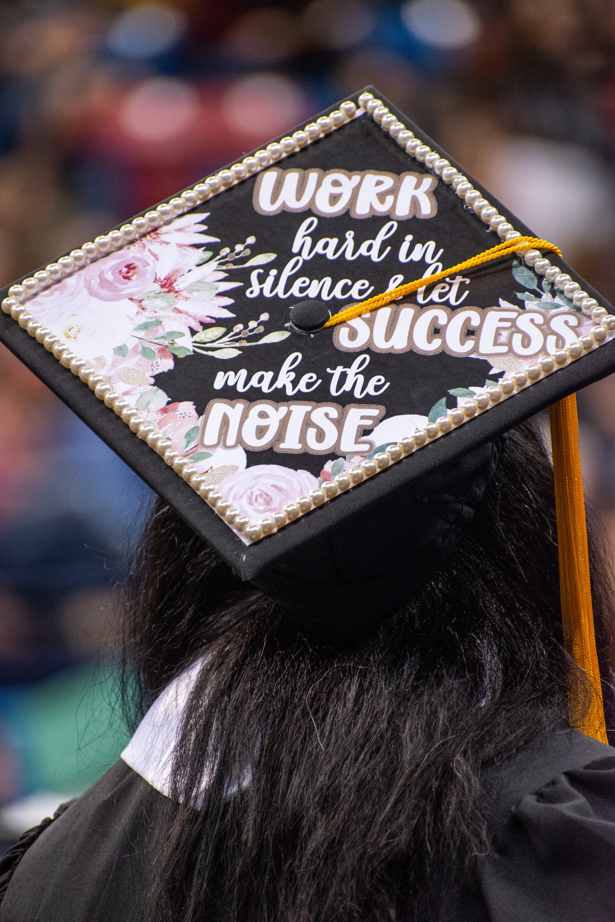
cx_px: 308
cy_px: 461
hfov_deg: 3.5
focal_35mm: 390
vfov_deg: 5.3
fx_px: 9993
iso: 1250
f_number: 6
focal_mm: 260
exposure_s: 1/125
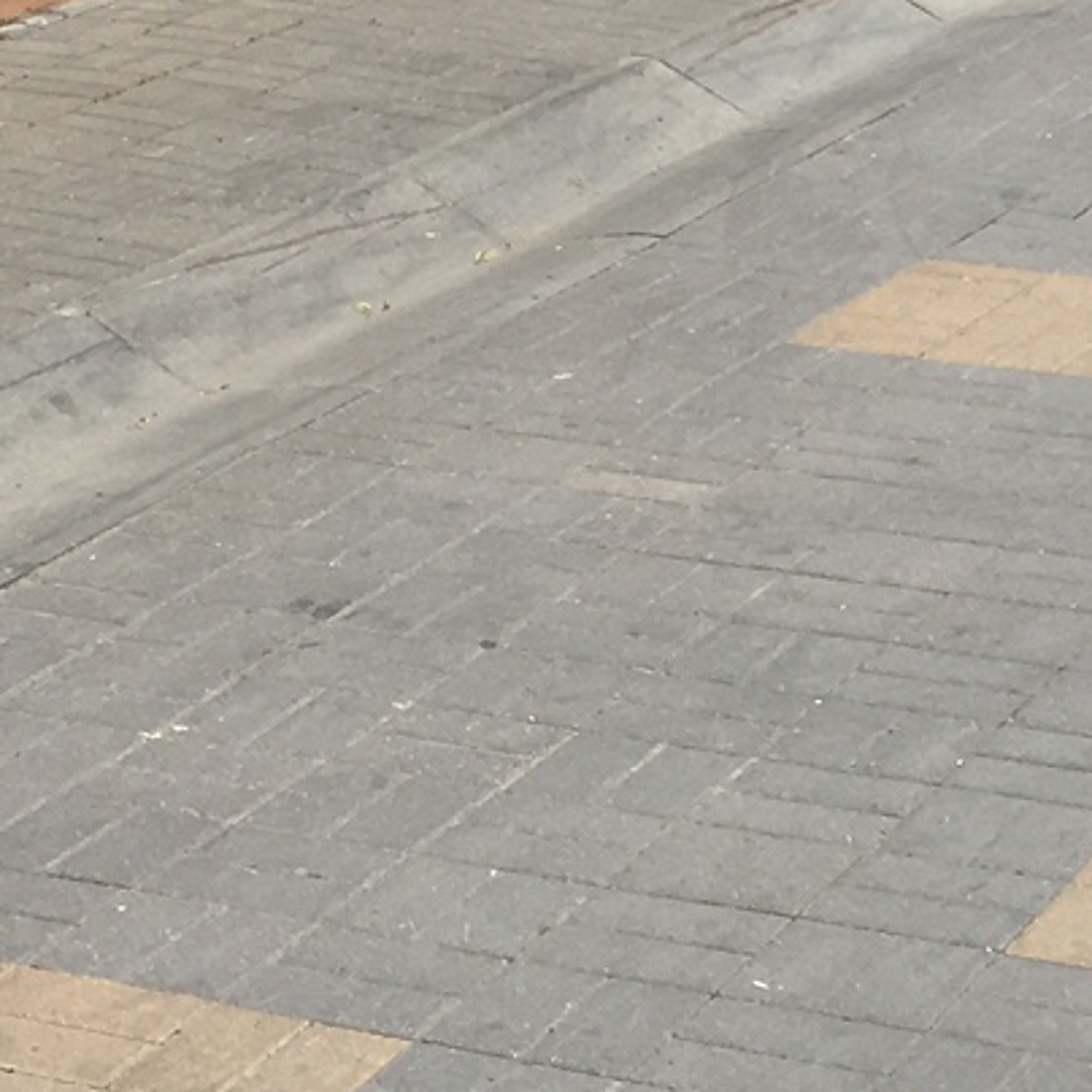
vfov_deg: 13.1
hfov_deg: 13.6
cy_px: -408
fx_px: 4568
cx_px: 365
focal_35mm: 128
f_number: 2.2
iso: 25
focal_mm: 4.15
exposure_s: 1/493
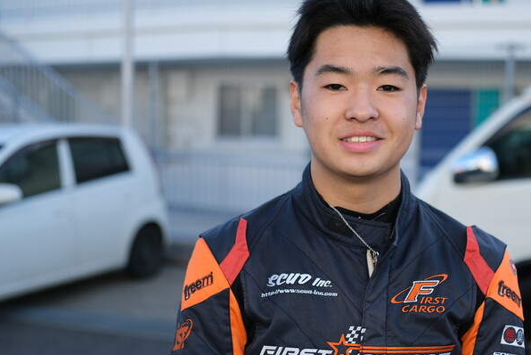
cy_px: 179
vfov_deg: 21.3
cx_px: 309
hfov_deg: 31.3
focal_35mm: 64
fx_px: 944
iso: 200
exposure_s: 1/1300
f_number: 2
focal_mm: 35
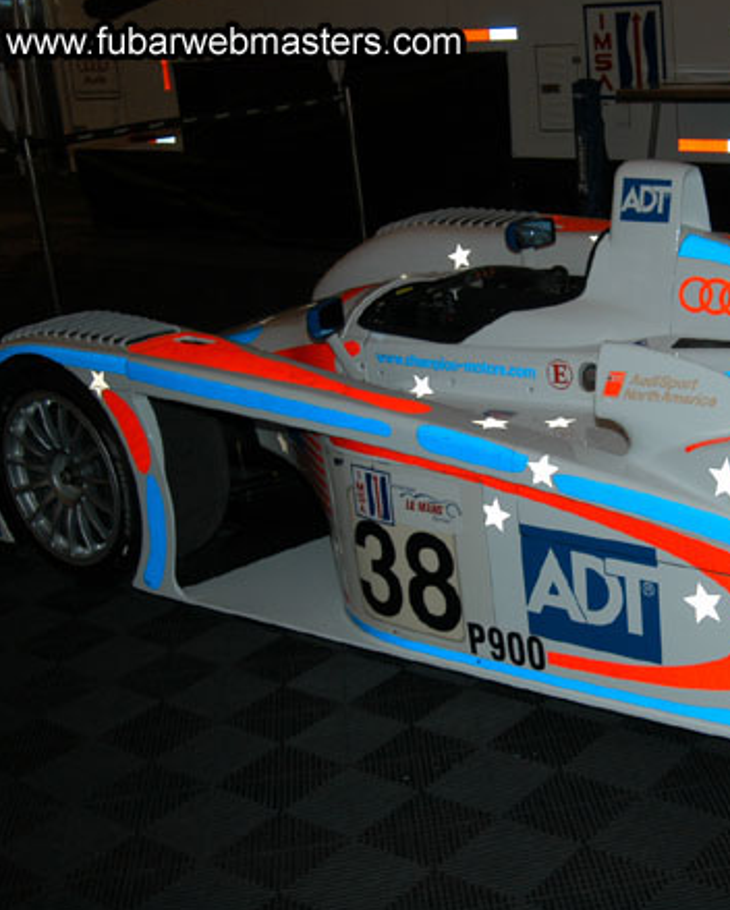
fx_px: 1402
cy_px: 456
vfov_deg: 36.0
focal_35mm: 52
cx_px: 634
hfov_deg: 28.2
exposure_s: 1/60
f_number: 5
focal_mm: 24
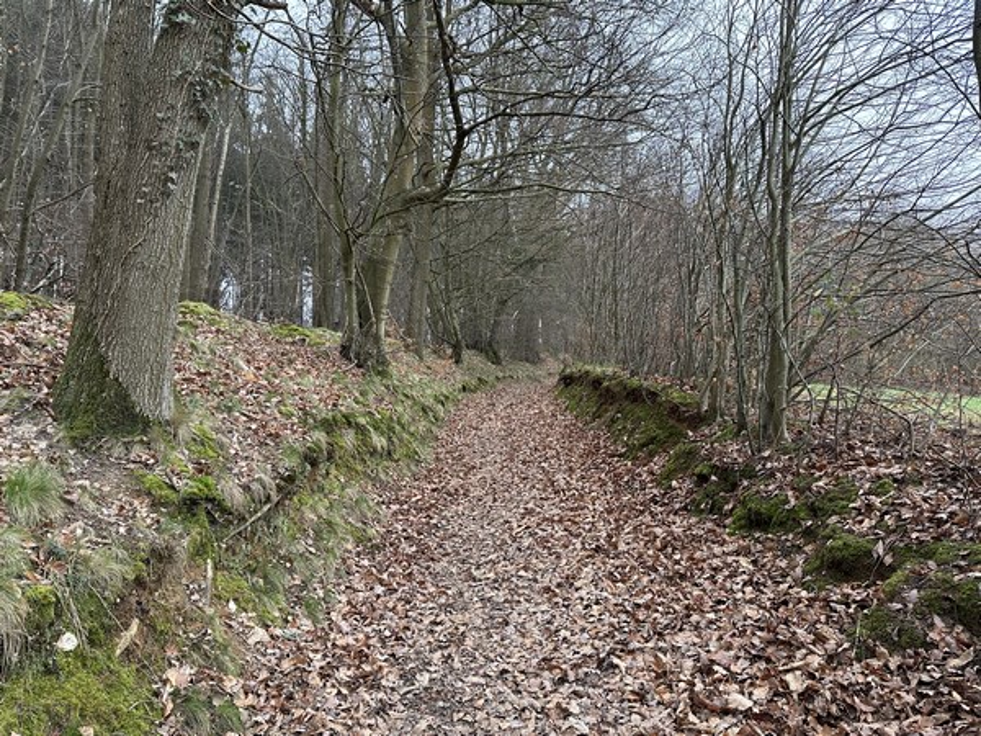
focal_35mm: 24
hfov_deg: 71.6
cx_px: 490
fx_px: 680
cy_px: 368
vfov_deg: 56.8
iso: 160
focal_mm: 6.86
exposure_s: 1/121
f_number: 1.78
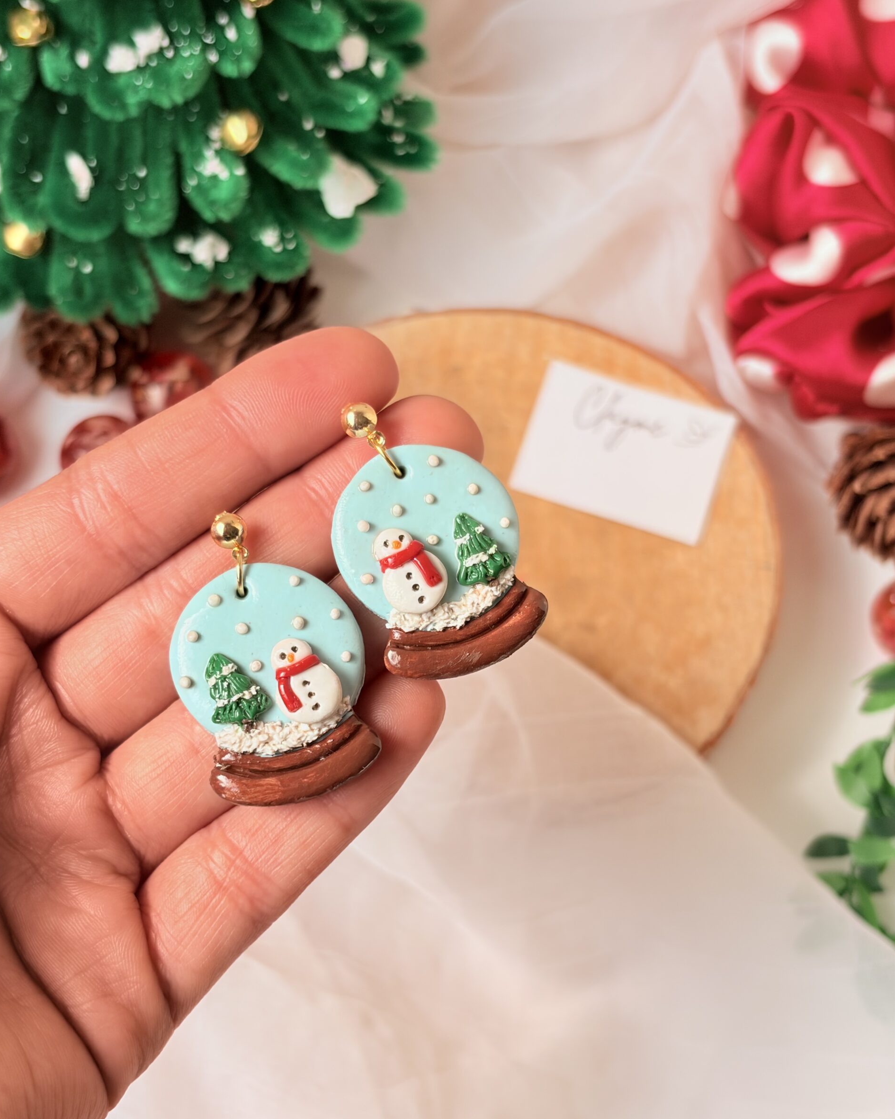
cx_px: 441
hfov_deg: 27.6
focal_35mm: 55
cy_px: 599
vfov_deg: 34.1
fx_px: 1821
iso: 32
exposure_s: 1/469
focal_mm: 5.96
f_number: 1.6
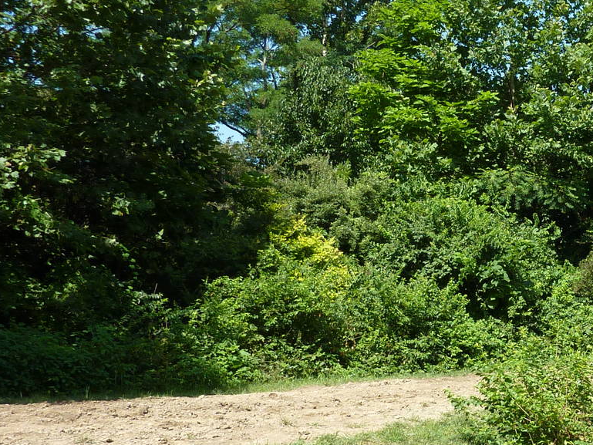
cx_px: 602
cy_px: 304
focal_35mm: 52
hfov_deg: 33.5
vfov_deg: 27.8
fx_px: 891
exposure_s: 1/500
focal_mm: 4.1
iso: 80
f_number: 3.3
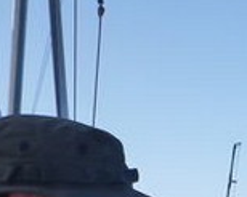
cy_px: 332
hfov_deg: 15.0
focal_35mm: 112
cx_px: 436
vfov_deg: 12.7
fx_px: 818
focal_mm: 4.9
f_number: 3.3
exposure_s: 1/800
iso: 160
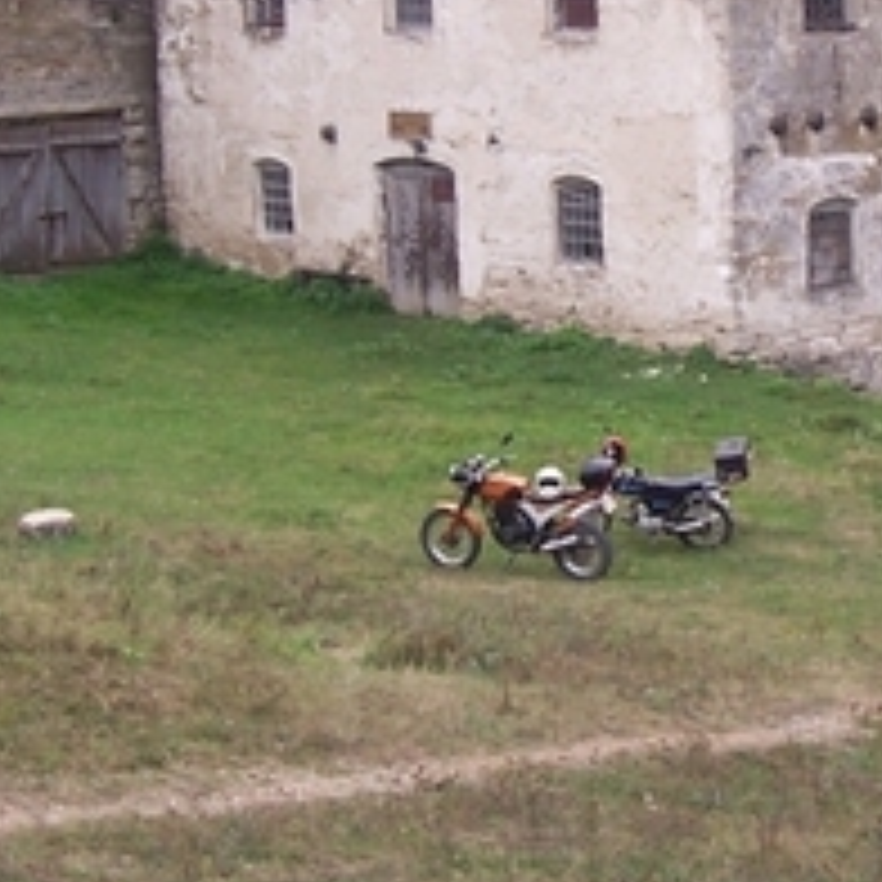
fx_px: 2825
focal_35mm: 98
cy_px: 238
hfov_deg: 17.6
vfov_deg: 17.7
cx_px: 729
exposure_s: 1/180
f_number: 5.6
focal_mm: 5.6
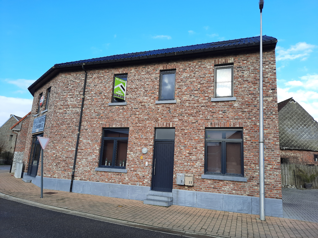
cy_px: 119
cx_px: 159
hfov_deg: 69.4
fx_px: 230
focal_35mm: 25
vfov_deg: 54.9
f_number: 2
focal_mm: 4.6
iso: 32
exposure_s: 1/314
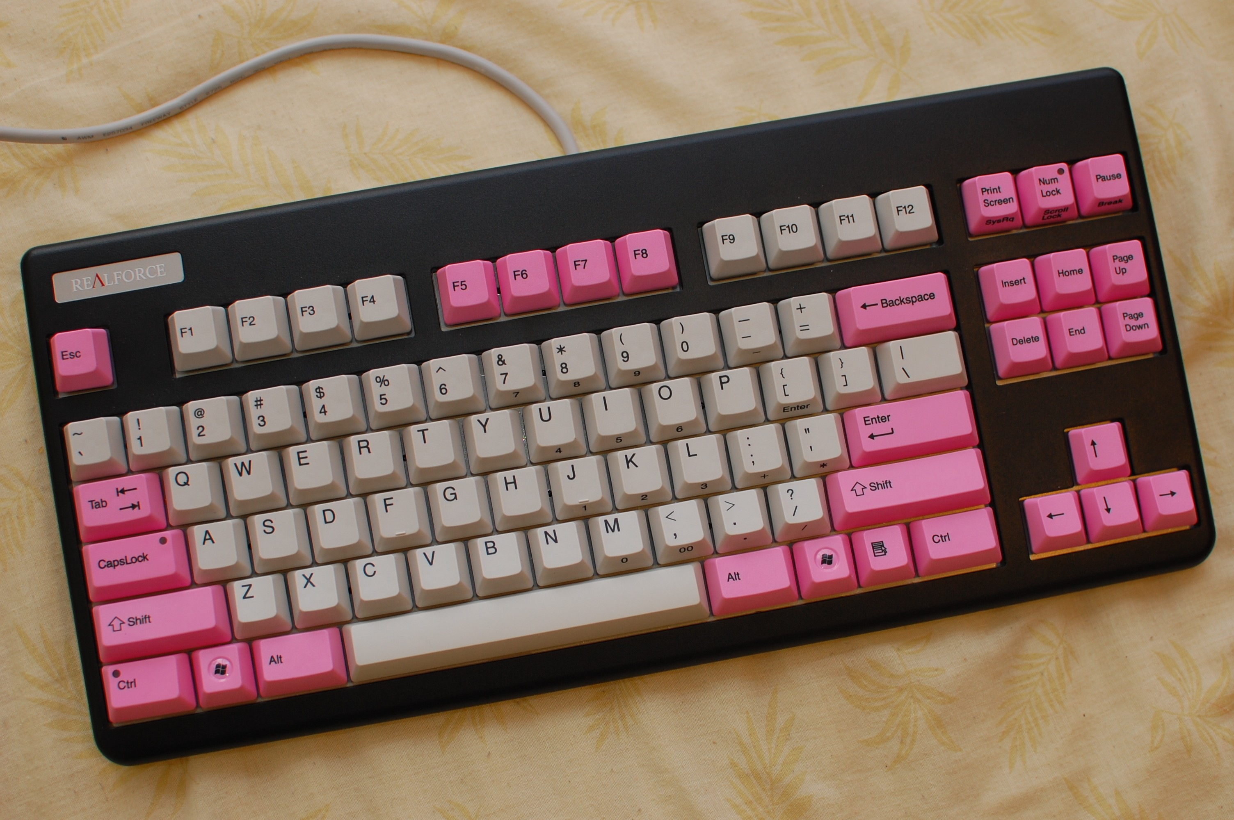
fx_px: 1798
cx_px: 617
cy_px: 410
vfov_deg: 25.7
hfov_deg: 37.9
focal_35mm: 52
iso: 200
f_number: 4
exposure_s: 1/50
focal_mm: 35
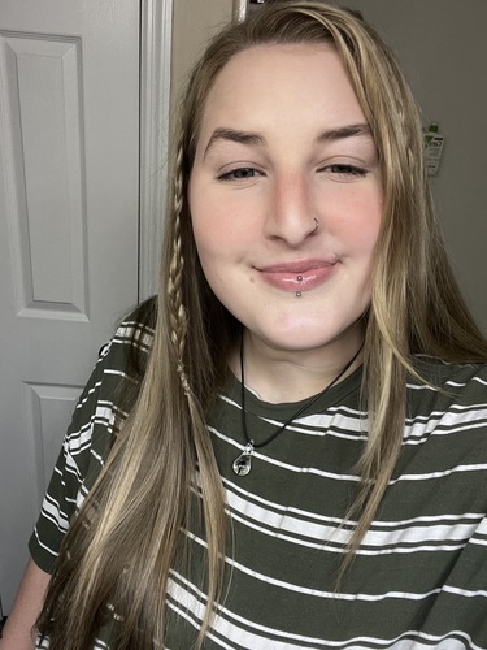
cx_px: 244
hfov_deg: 46.8
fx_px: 563
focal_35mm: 30
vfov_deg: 60.0
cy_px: 325
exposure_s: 1/60
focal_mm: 2.71
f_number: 2.2
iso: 64
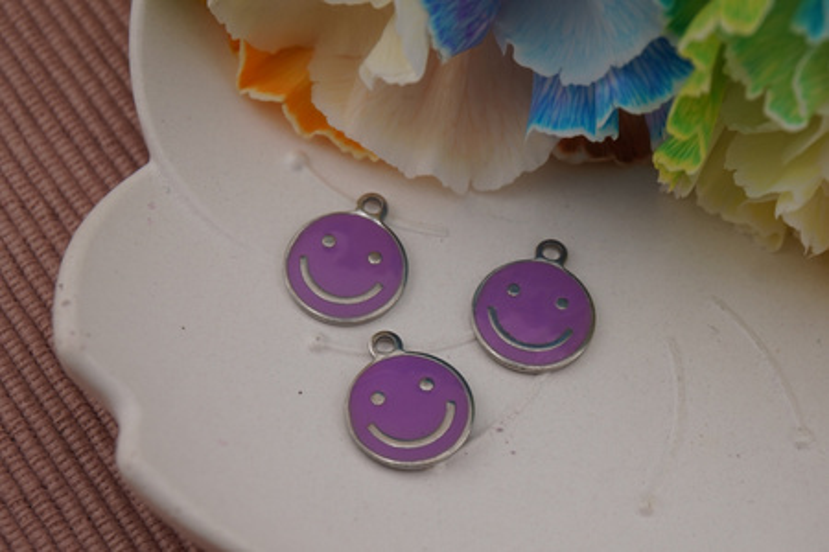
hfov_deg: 34.2
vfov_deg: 23.2
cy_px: 276
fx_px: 1347
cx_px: 414
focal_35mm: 58
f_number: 6.3
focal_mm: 39
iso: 100
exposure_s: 1/100
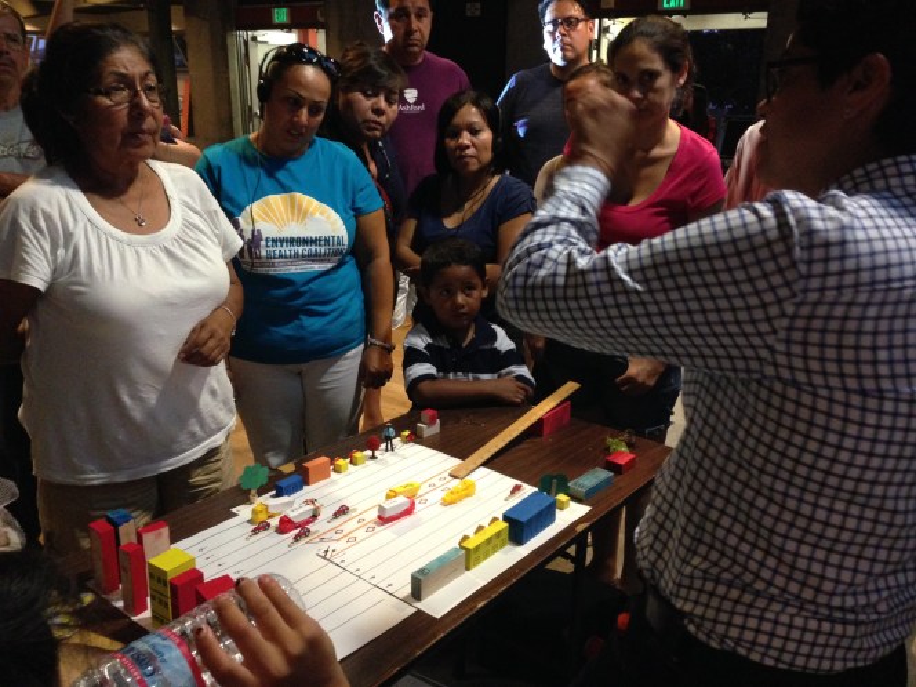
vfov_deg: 42.9
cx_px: 458
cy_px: 344
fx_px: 873
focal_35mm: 33
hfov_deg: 55.4
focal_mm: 4.12
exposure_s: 1/20
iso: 400
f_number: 2.4
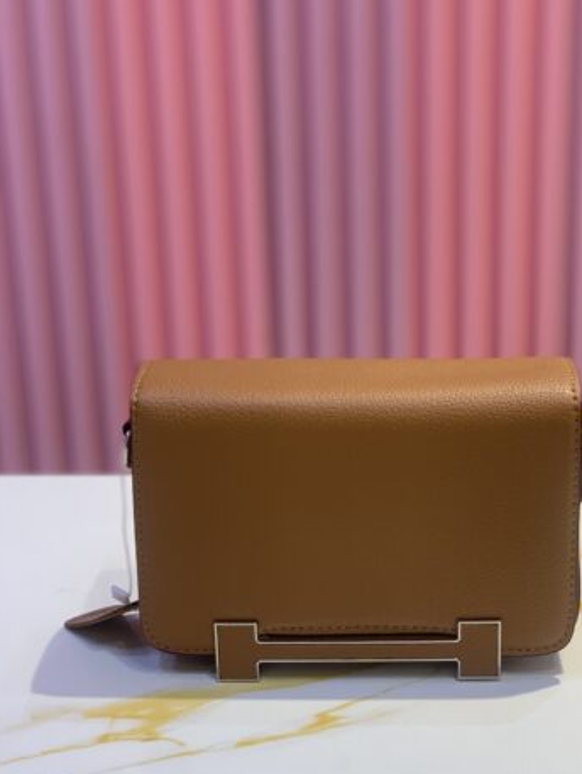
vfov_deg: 29.8
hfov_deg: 22.6
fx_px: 1456
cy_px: 376
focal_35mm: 65
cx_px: 357
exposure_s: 1/100
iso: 100
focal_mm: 6
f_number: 2.4
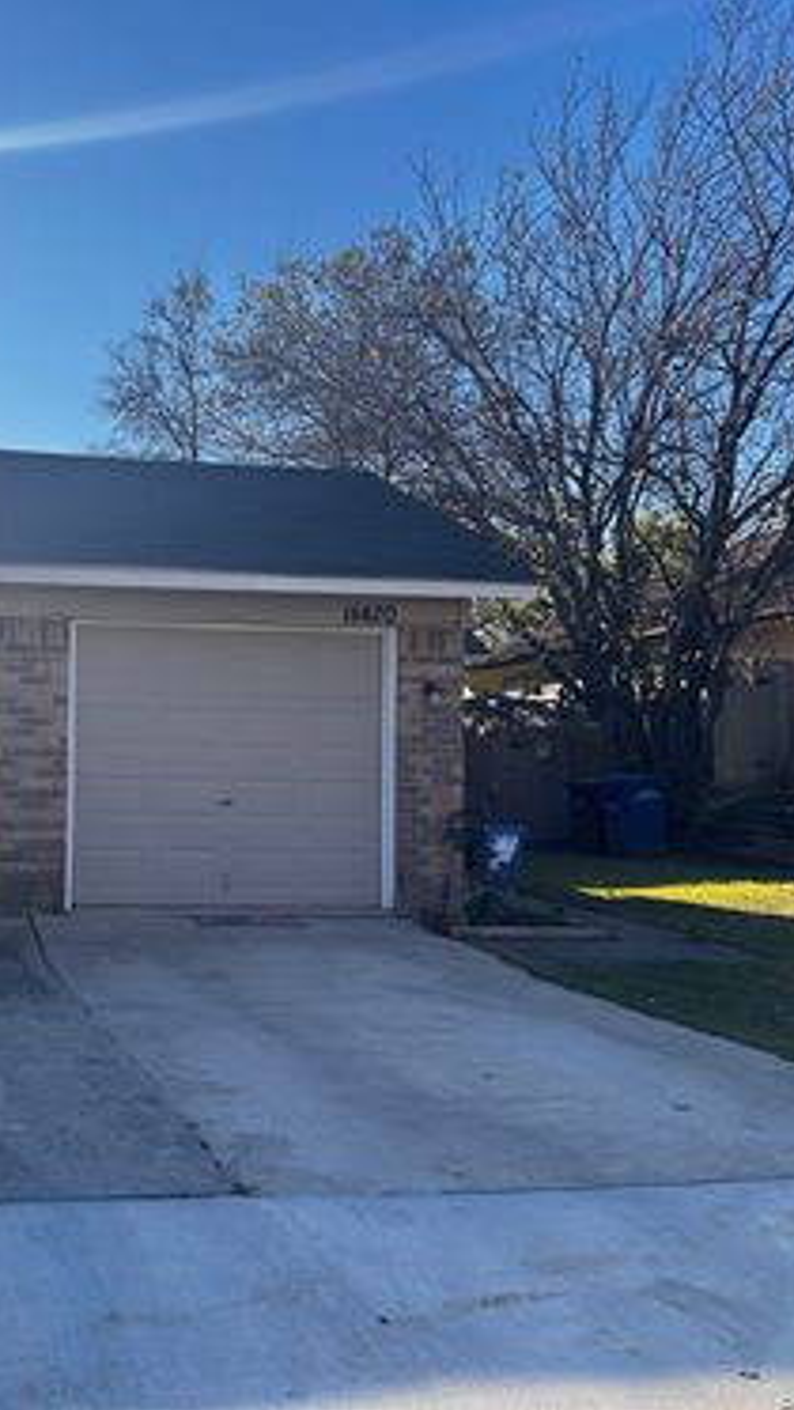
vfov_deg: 52.8
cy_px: 705
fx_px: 1421
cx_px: 117
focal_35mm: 38
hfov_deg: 30.2
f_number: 1.5
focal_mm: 5.7
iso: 50
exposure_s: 1/1135
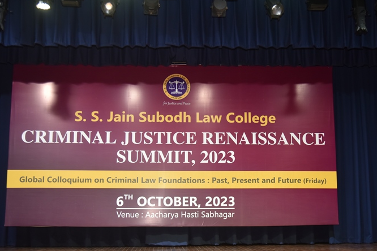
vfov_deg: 29.9
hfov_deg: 43.6
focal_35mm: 45
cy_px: 133
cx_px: 186
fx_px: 471
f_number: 4
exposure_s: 1/125
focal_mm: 40
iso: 1000
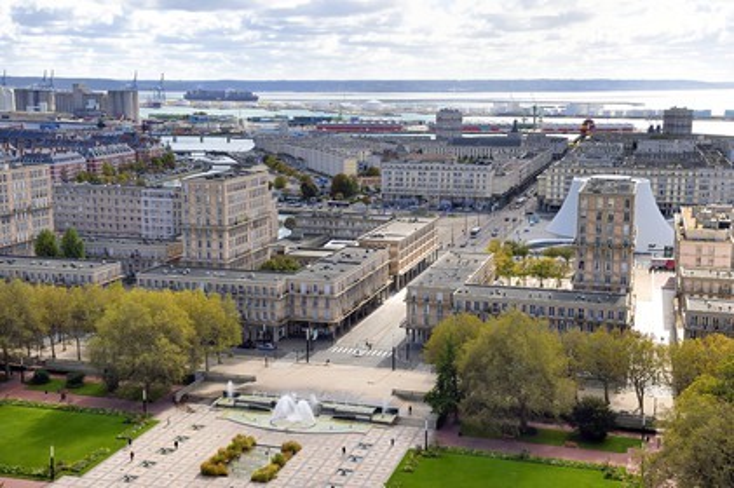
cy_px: 244
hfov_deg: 41.1
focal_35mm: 48
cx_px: 367
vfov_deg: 28.0
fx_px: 978
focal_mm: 48
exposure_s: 1/250
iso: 200
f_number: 11
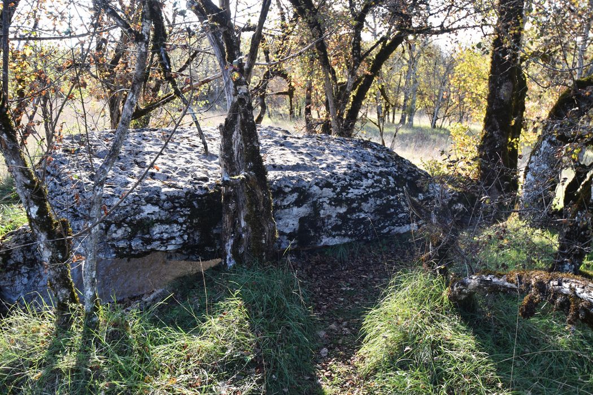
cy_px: 198
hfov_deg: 53.1
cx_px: 296
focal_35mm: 36
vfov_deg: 36.9
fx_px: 593
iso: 400
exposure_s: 1/160
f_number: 6.3
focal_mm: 24
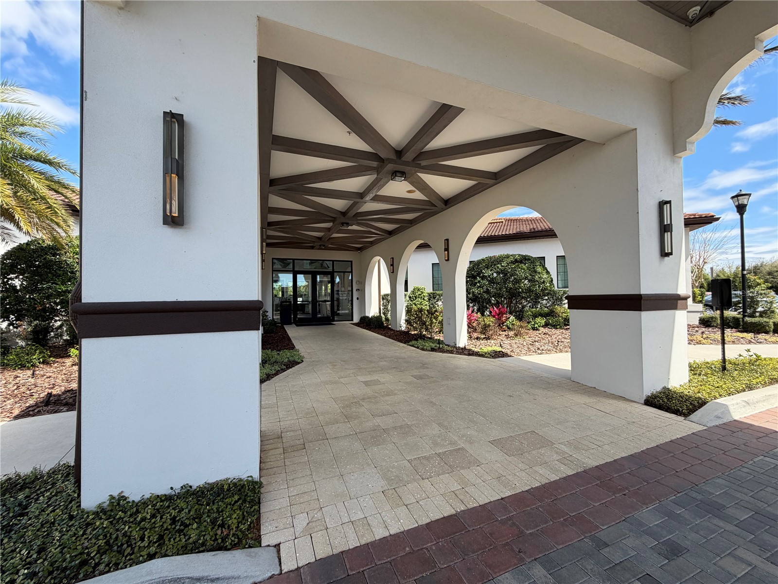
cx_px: 389
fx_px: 315
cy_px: 292
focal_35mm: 14
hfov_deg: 102.1
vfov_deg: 85.7
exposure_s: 1/549
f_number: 2.2
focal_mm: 2.22
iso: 40
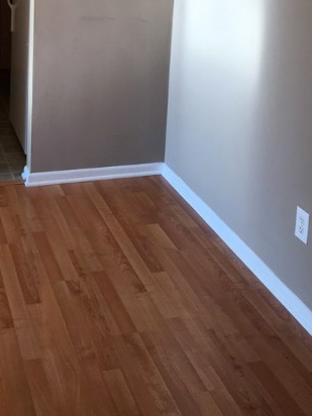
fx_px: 649
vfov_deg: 33.5
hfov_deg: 26.6
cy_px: 36
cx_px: 68
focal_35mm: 54
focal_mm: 4.15
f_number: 2.2
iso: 40
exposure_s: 1/120
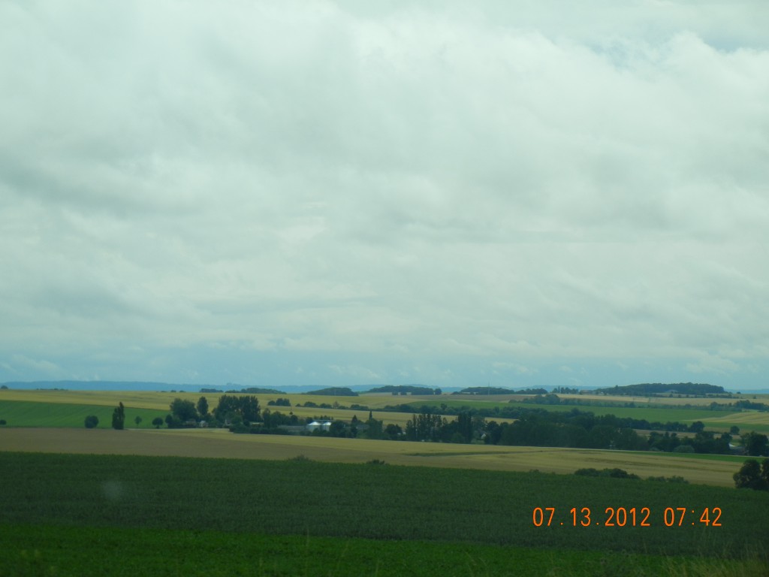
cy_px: 288
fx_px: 2955
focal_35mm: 133
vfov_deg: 11.1
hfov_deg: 14.8
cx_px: 384
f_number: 4.6
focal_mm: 24
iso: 160
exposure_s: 1/1127
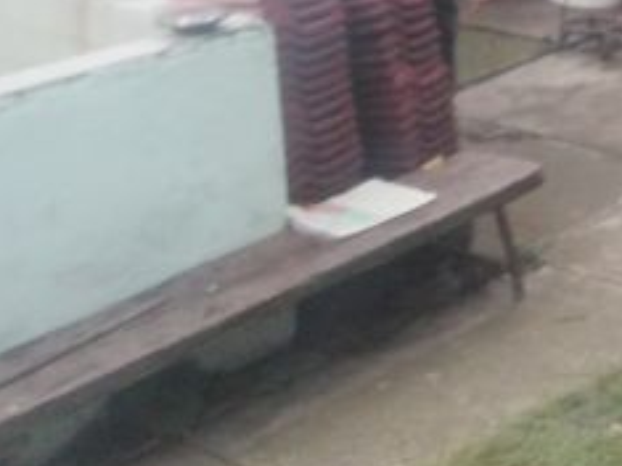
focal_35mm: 92
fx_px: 1652
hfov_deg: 19.2
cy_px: -103
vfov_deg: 15.4
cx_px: 881
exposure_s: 1/20
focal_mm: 2.84
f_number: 2
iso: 100
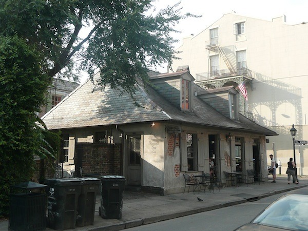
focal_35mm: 48
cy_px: 116
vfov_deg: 30.3
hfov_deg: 39.7
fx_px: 427
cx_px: 154
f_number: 3.9
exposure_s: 1/250
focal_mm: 6.5
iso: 100
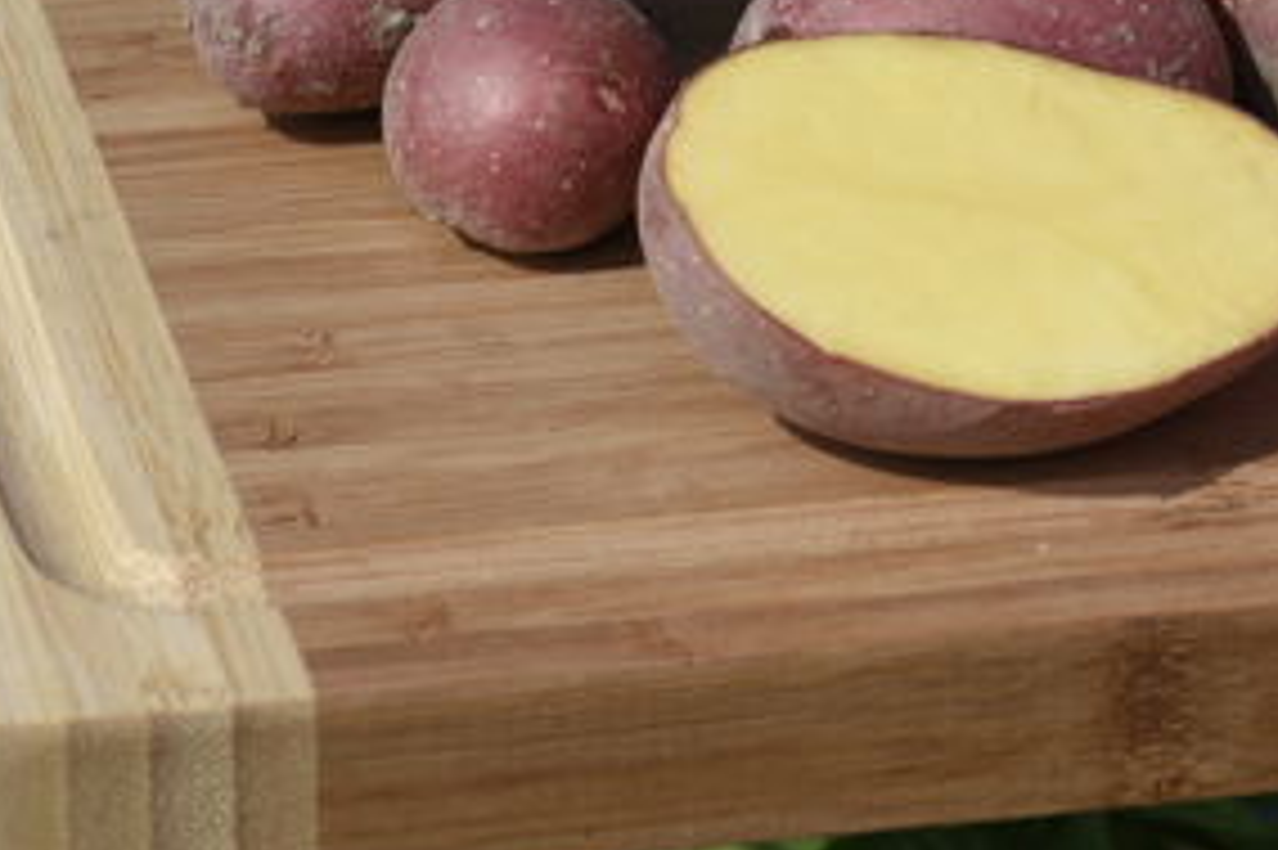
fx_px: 10501
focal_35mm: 296
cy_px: -164
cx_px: 1233
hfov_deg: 6.9
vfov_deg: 4.6
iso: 200
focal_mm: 70
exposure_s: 1/1000
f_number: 8
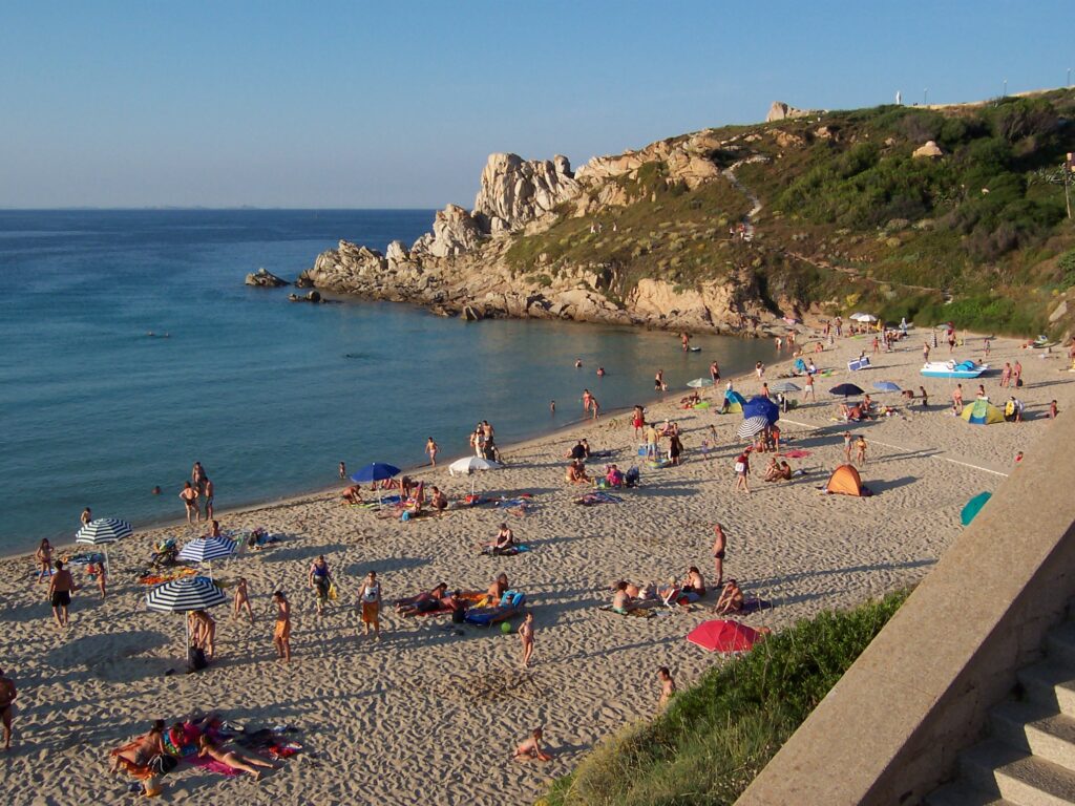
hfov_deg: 51.4
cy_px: 403
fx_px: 1118
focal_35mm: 36
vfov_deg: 39.7
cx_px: 538
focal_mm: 5.6
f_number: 5.6
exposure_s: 1/500
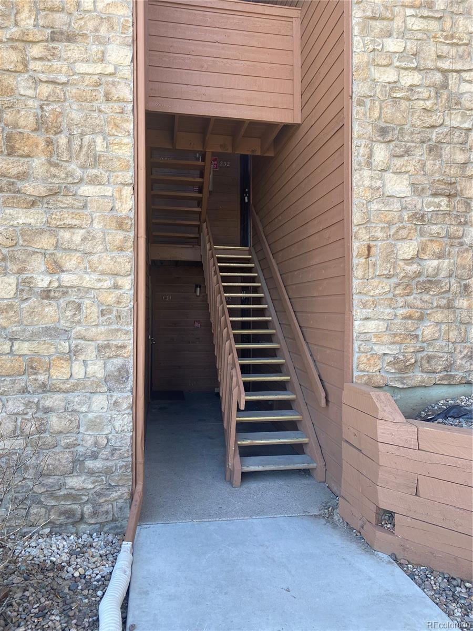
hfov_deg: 53.1
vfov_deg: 67.3
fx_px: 474
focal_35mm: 26
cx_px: 236
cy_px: 316
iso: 32
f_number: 1.8
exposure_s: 1/123
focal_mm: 4.25
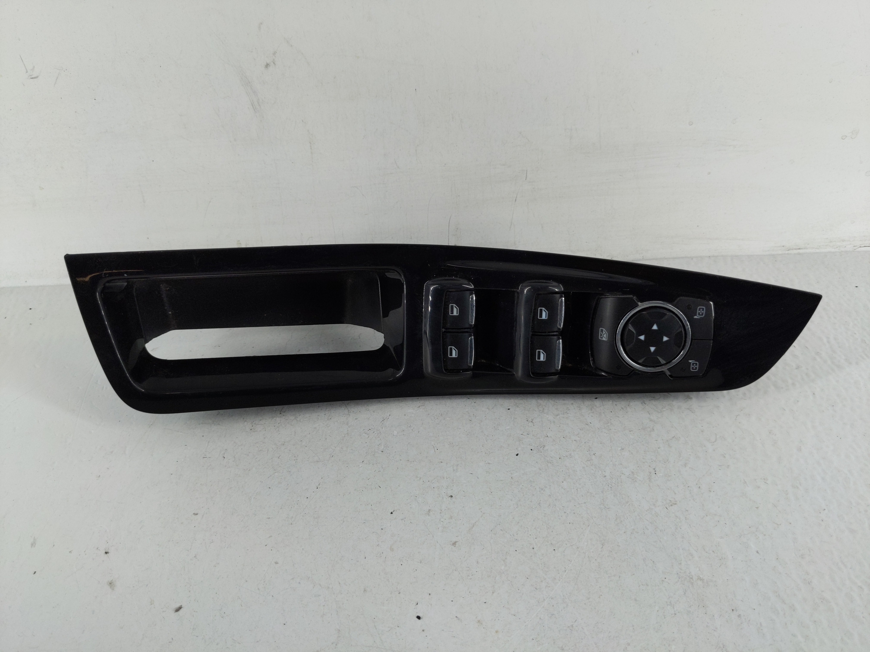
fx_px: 628
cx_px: 435
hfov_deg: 69.4
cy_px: 326
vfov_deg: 54.9
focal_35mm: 25
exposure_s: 1/124
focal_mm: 4.38
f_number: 1.73
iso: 61
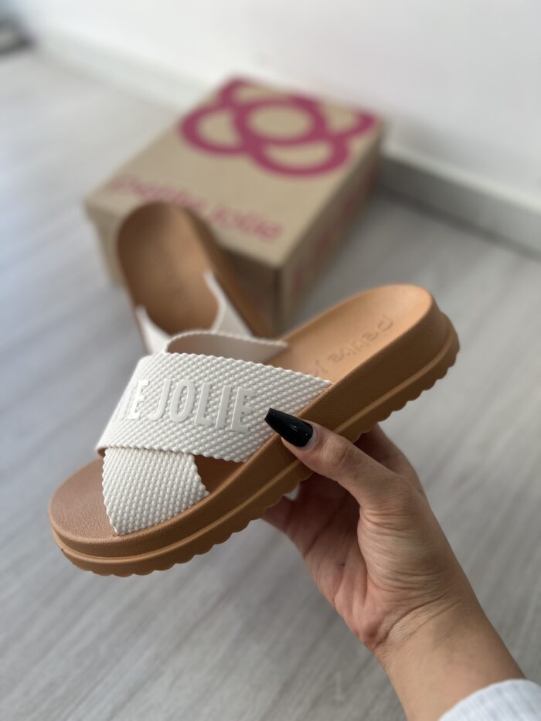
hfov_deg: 53.1
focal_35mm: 26
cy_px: 360
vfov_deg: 67.3
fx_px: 542
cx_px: 270
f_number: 1.5
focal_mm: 5.7
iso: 50
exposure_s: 1/327
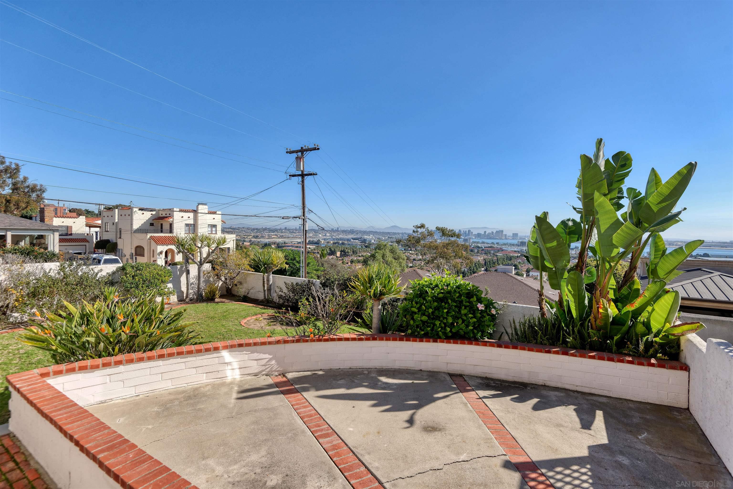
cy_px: 244
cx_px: 366
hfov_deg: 96.7
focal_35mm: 16
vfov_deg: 73.8
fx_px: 326
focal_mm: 16
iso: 100
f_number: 5.6
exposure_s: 1/640
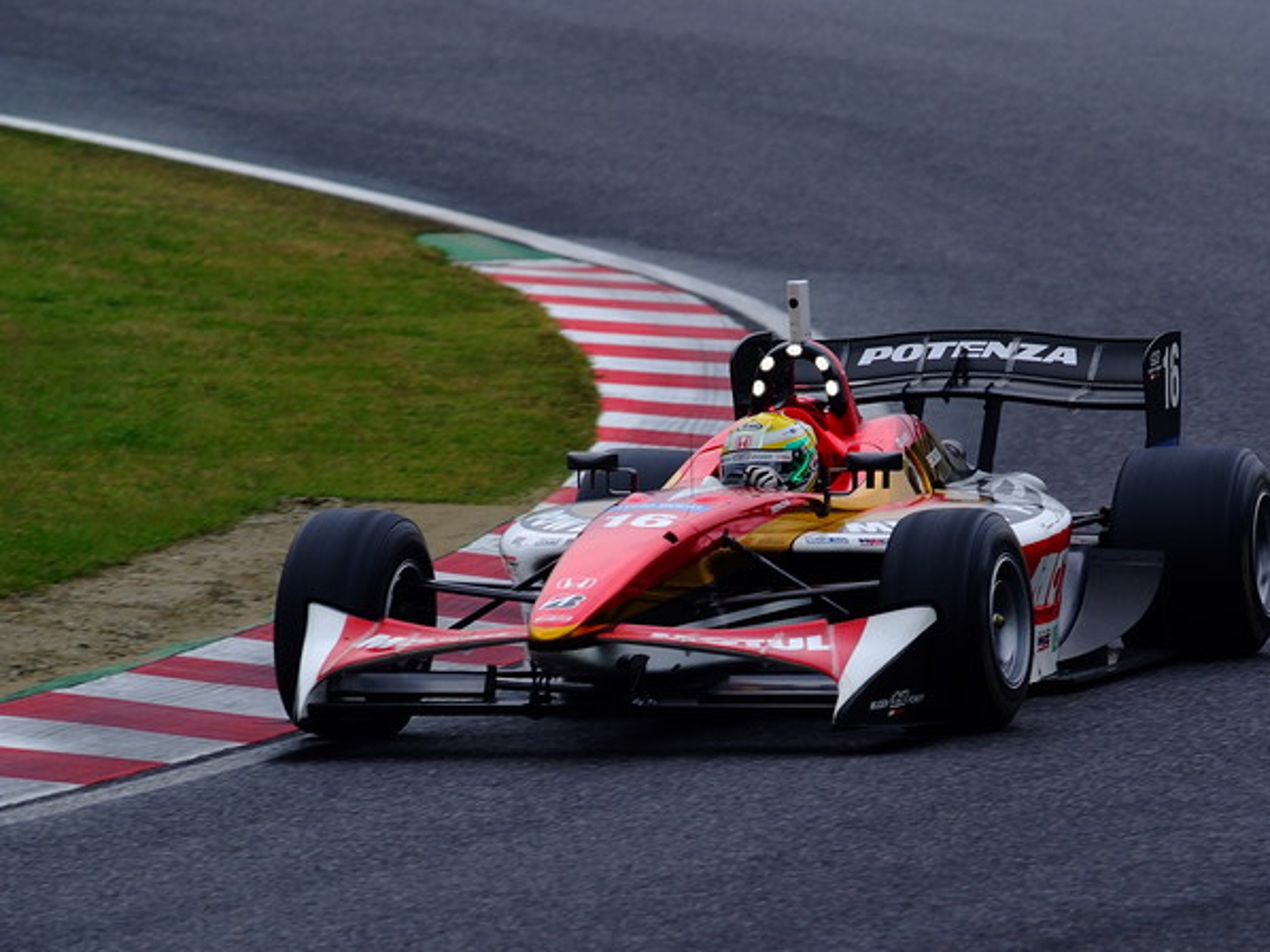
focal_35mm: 521
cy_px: 484
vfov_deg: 2.9
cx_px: 714
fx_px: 19107
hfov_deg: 3.8
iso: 400
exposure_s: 1/500
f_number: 5.6
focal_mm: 300
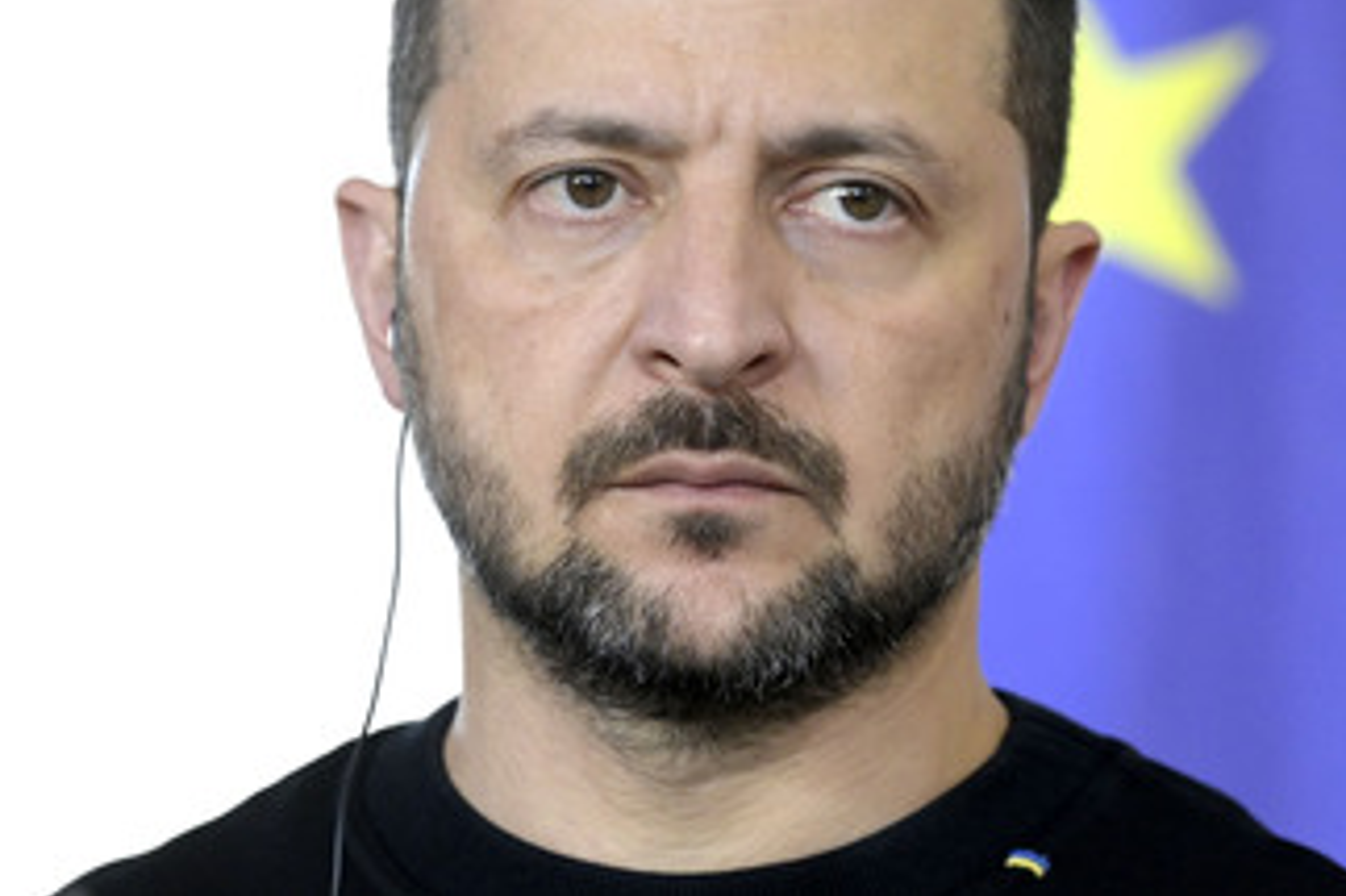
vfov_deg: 2.7
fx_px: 19319
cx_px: 694
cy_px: 279
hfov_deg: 4.0
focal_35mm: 517
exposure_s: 1/640
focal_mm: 370
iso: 5000
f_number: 5.6
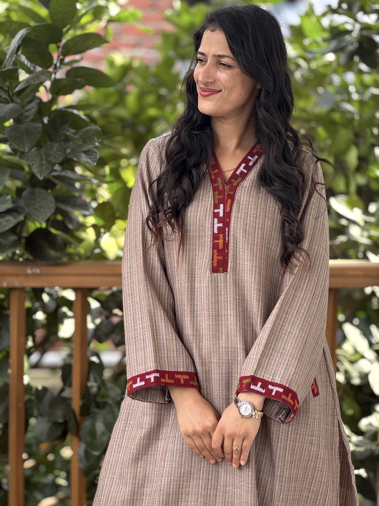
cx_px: 190
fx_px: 1124
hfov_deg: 19.1
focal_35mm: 77
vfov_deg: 25.3
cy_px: 253
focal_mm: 9
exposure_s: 1/99
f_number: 2.8
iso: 50
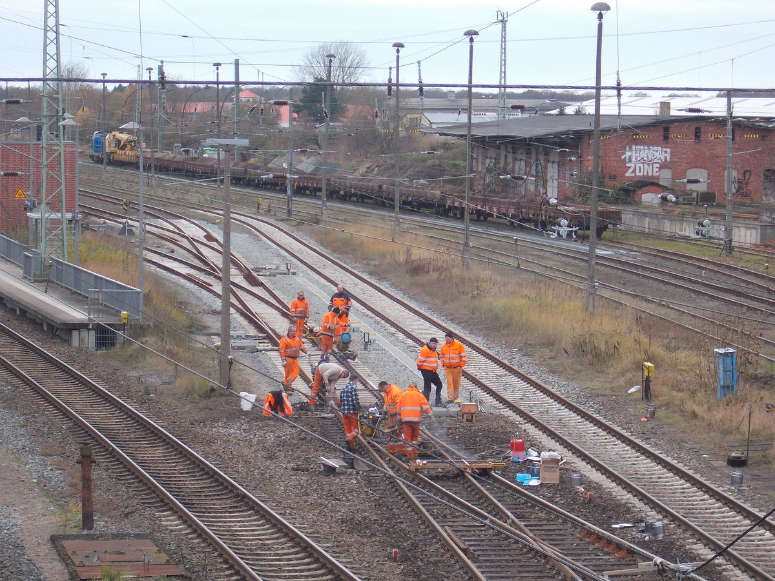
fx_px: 2530
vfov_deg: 13.1
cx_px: 388
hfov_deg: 17.4
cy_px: 290
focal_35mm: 113
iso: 140
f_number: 6
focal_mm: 20.1
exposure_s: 1/60
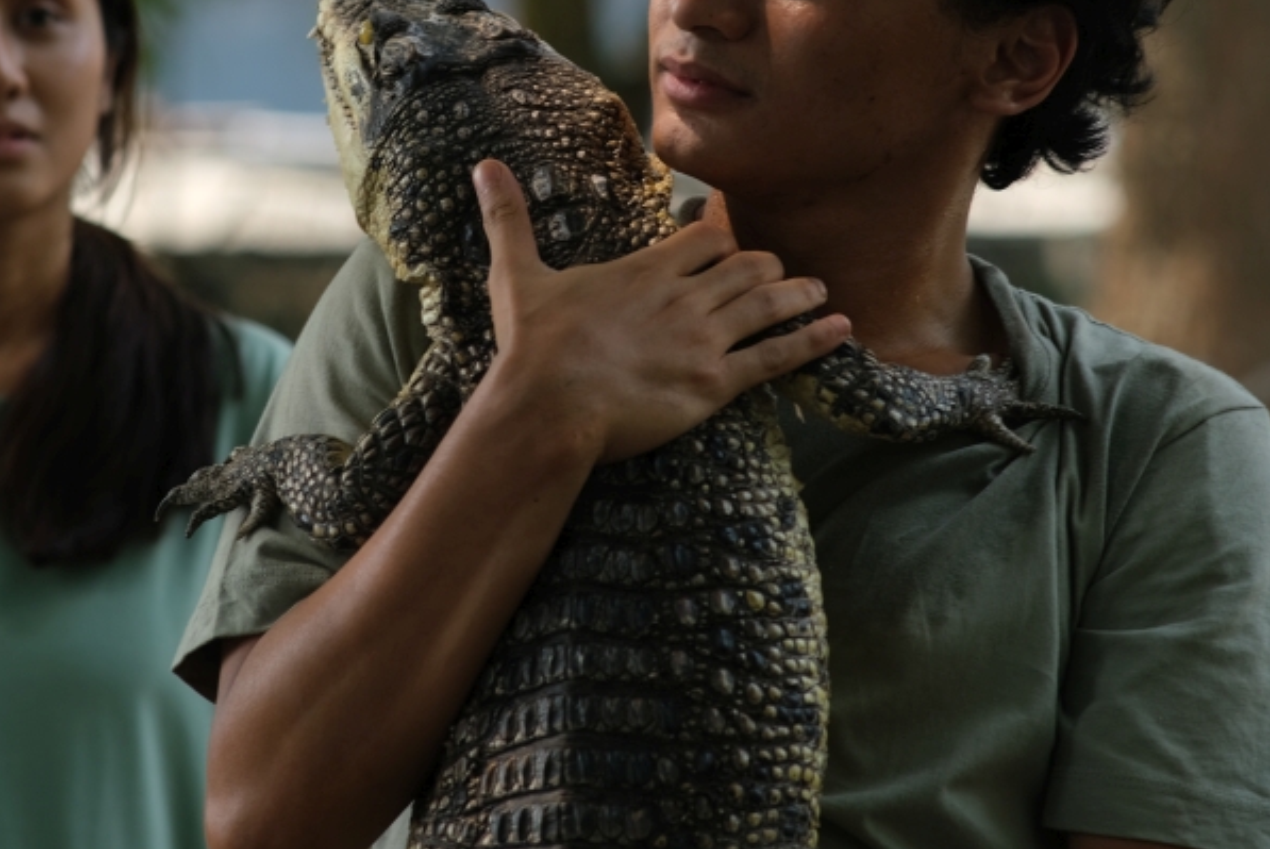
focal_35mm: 206
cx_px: 428
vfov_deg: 6.7
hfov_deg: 10.0
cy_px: 181
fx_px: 7272
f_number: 2.8
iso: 160
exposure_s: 1/320
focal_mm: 85
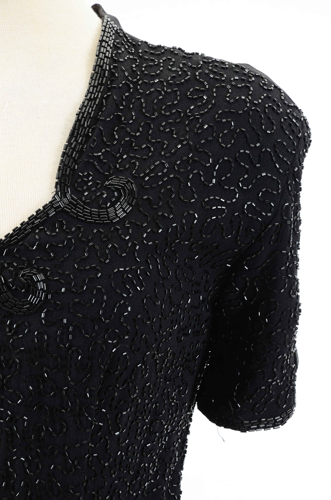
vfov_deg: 13.1
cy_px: 250
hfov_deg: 8.7
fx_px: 2182
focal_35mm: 158
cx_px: 166
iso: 400
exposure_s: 1/80
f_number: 10
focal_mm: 105
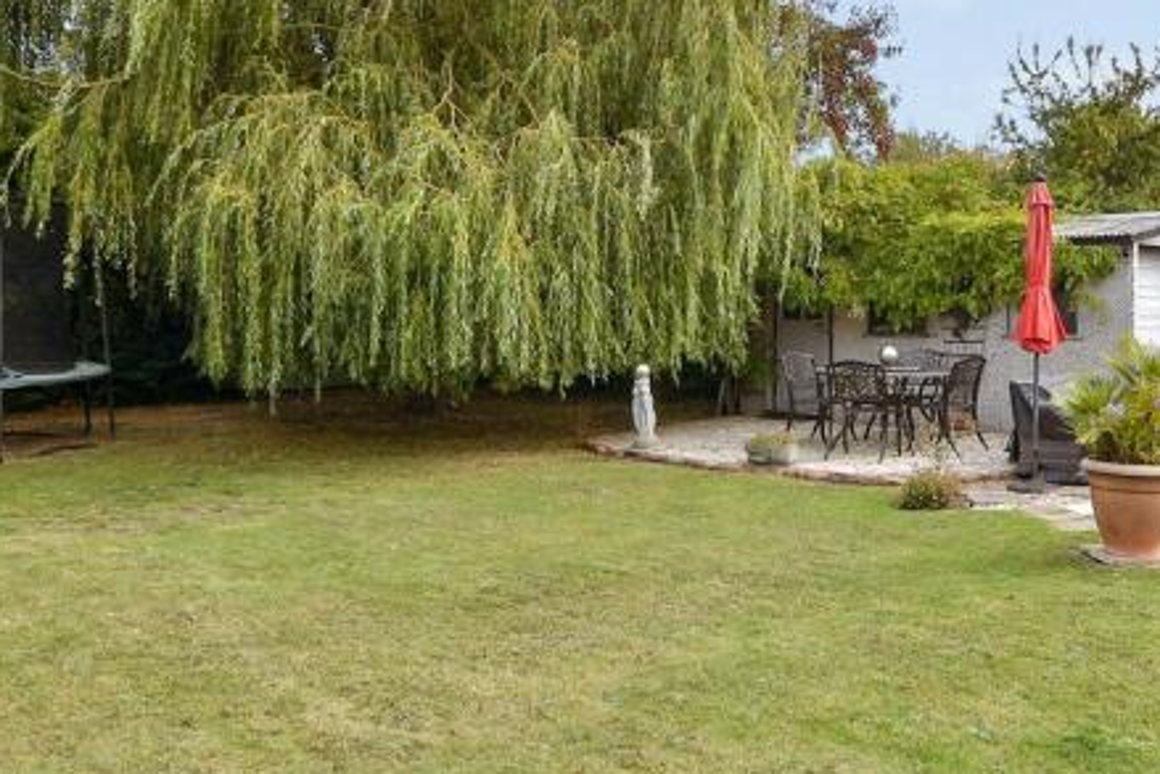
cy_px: 289
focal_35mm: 35
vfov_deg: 37.6
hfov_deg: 52.6
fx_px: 1128
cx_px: 835
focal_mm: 10
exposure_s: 1/160
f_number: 8
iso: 160
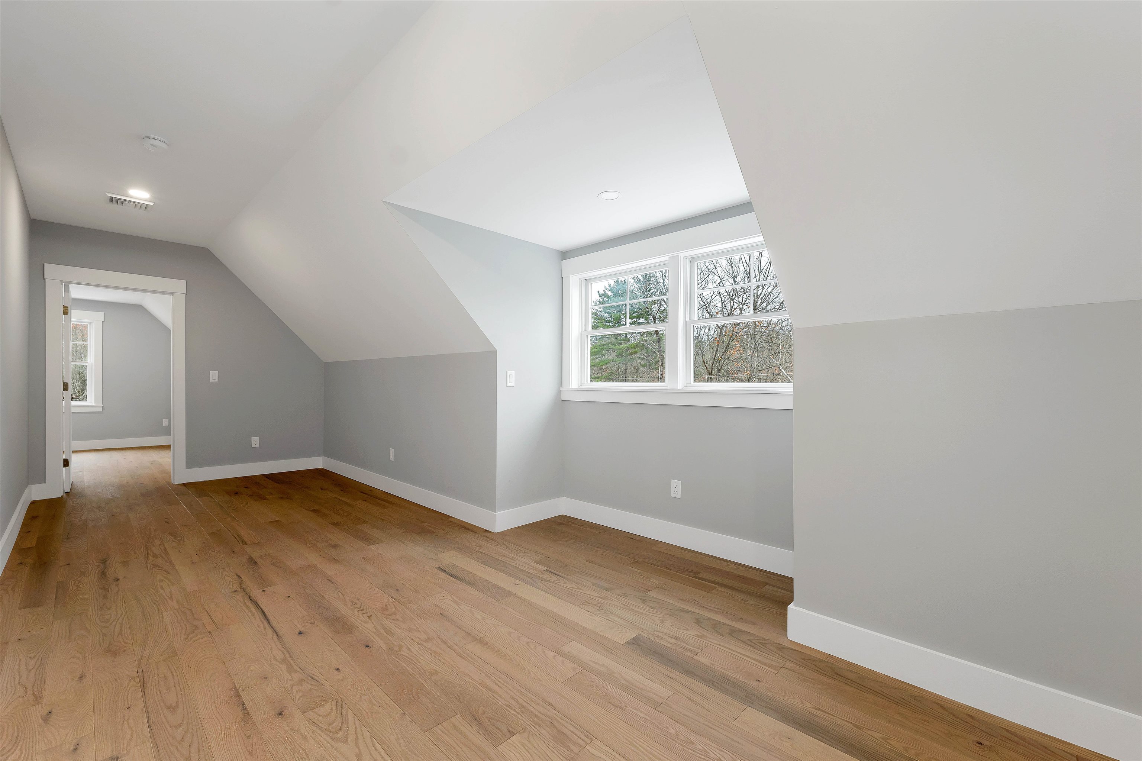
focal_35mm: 14
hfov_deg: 104.3
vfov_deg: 81.2
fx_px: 444
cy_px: 380
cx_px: 571
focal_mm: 14
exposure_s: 1/13
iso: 400
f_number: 8
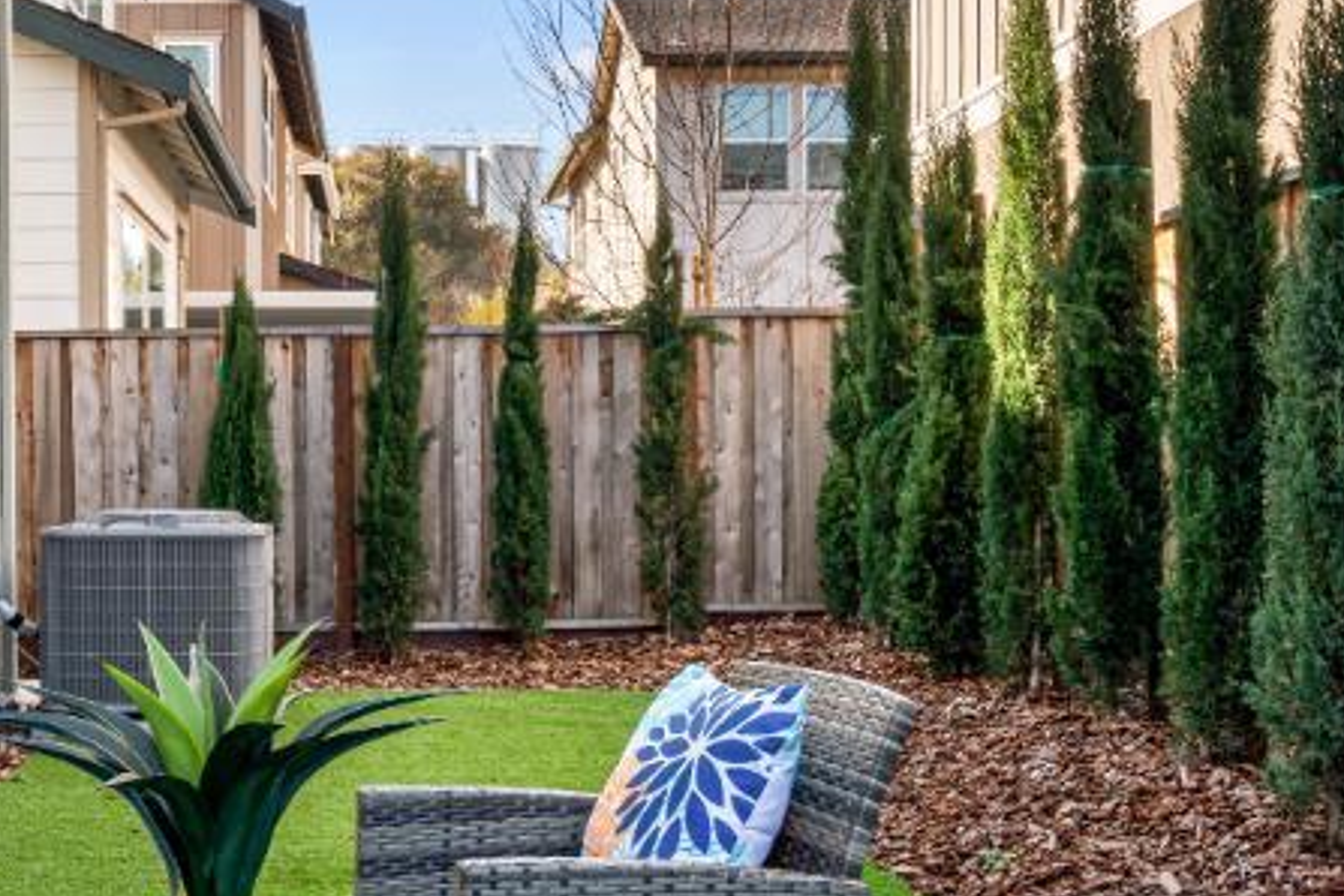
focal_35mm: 47
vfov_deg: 28.6
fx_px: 1755
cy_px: 505
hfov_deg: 41.3
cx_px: 424
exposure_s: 1/13
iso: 100
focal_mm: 14
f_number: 10
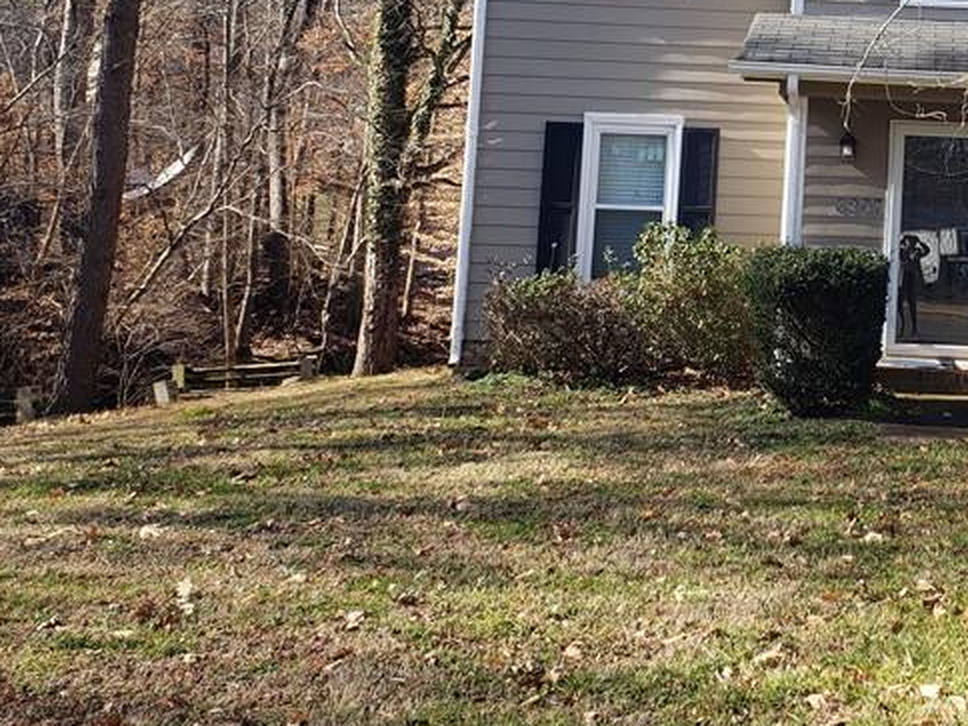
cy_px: 104
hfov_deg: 32.4
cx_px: 952
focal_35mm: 55
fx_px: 1538
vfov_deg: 25.9
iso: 50
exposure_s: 1/452
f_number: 2.4
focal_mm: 4.3
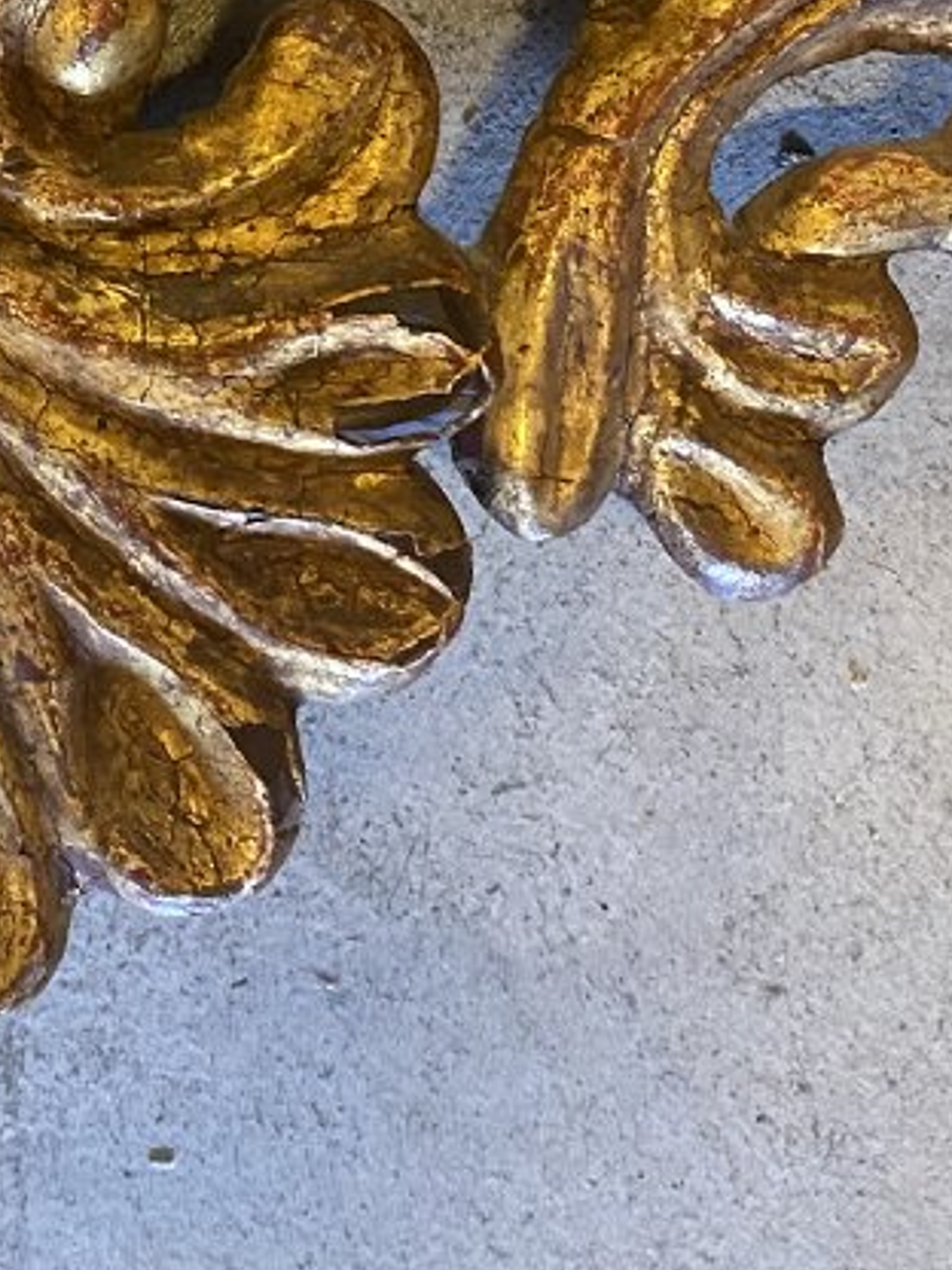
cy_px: -24
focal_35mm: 75
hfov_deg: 19.0
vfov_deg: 24.7
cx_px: -43
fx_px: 2750
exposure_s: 1/50
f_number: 1.8
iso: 500
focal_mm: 4.25
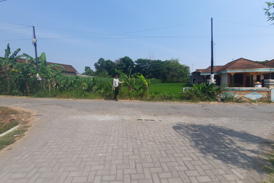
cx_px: 135
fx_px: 107
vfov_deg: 81.0
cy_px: 82
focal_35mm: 14
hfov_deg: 104.2
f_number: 2.2
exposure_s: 1/1524
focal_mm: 1.74
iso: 40
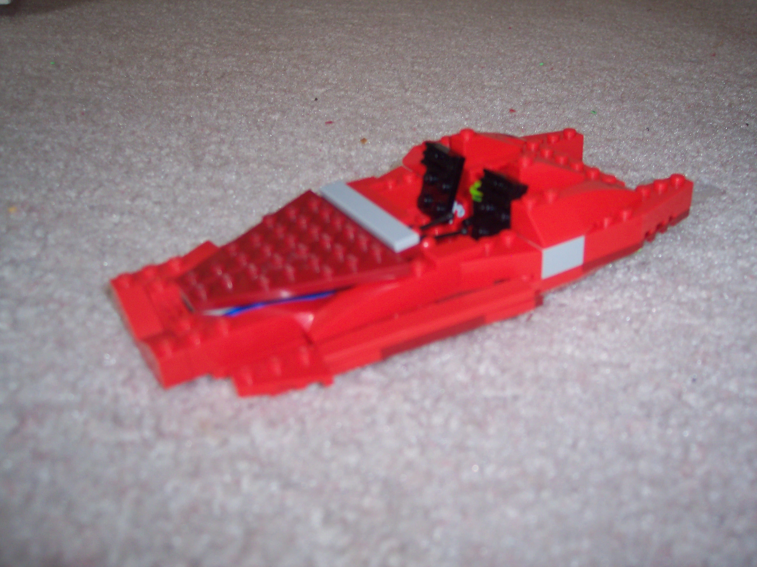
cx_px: 378
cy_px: 284
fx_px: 831
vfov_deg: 37.7
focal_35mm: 38
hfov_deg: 49.0
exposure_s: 1/30
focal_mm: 8
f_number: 2.8
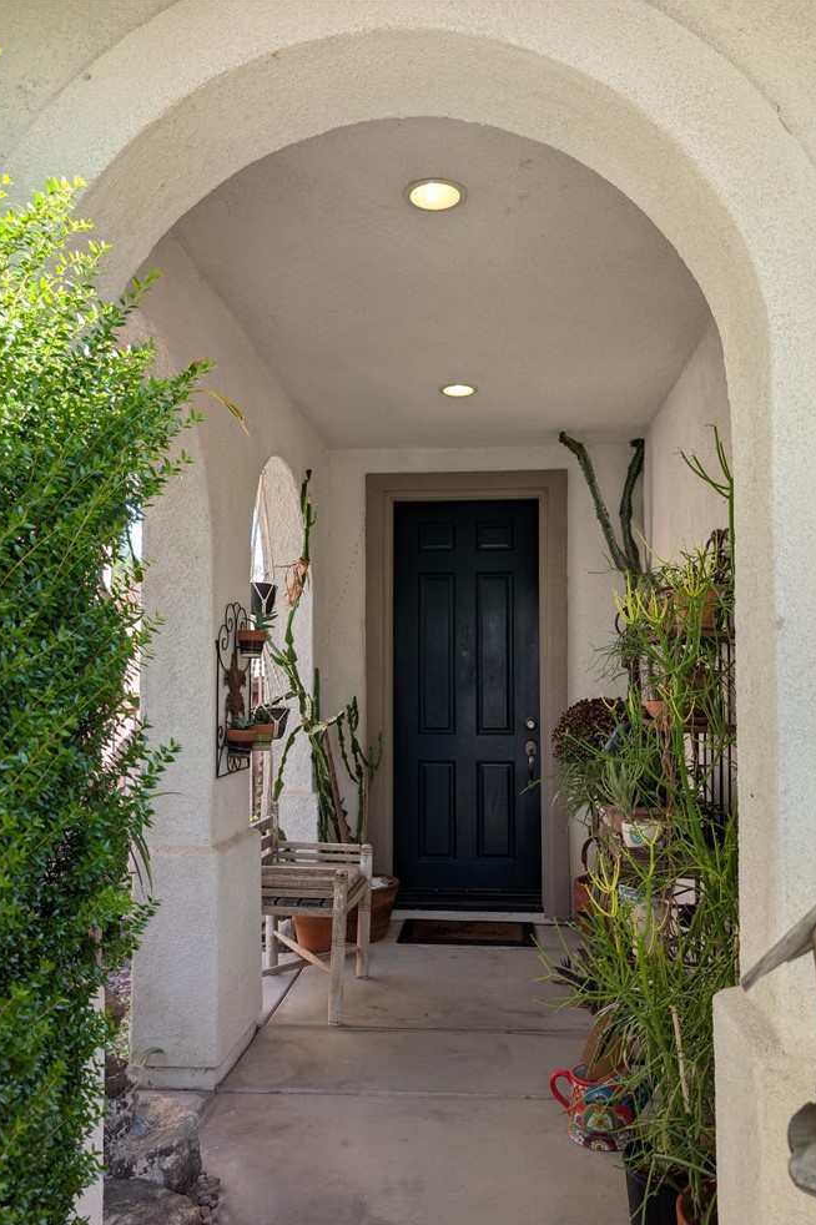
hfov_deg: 49.5
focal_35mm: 26
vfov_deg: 69.4
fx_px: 885
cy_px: 634
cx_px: 409
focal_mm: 6.9
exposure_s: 1/172
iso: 18
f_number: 1.68
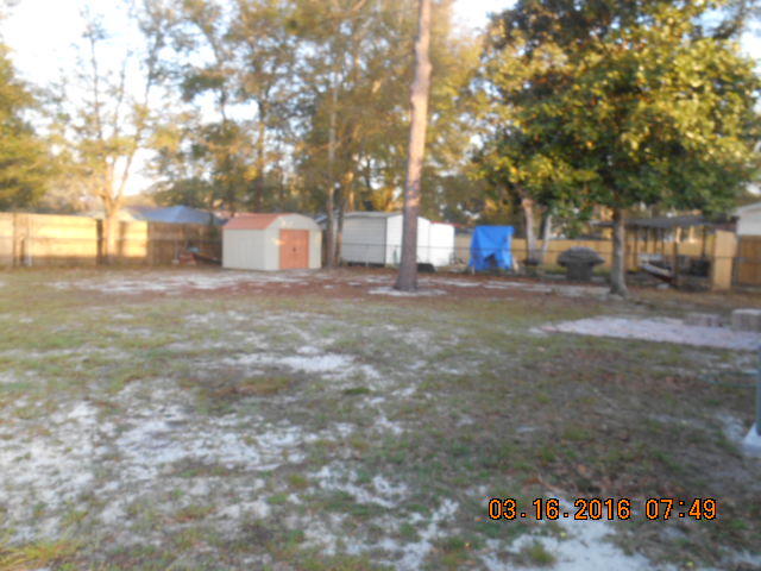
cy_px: 286
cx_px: 380
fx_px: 572
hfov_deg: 67.3
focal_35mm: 26
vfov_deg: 53.1
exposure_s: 1/50
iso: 80
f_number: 3.4
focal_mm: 4.7
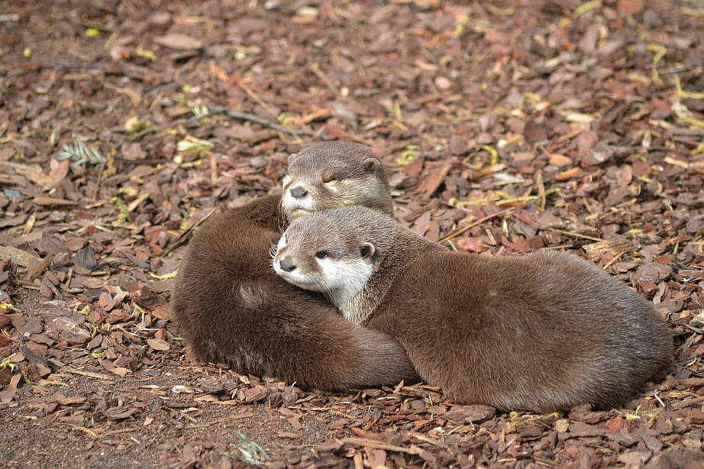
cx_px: 352
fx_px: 4398
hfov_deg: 9.2
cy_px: 234
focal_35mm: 225
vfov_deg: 6.1
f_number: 4.5
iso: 400
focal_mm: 150
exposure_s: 1/500
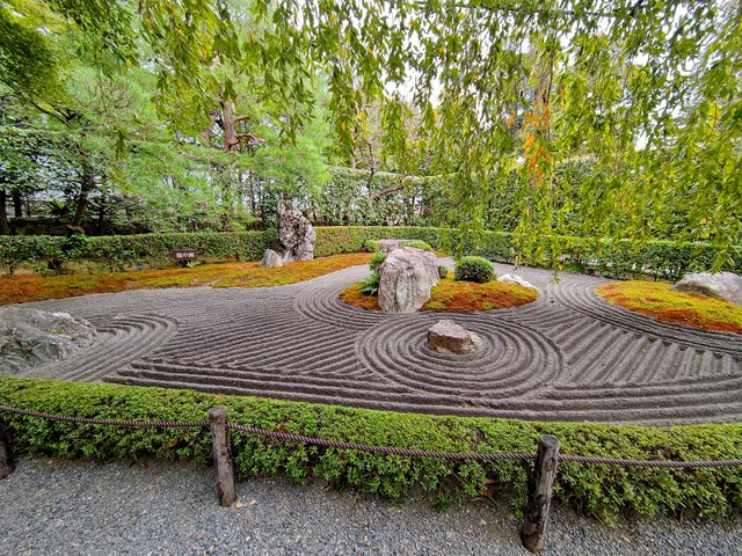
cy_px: 278
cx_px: 371
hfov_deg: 106.2
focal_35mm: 13
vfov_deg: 89.9
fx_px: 279
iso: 100
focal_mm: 2.16
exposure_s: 1/177
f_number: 2.2
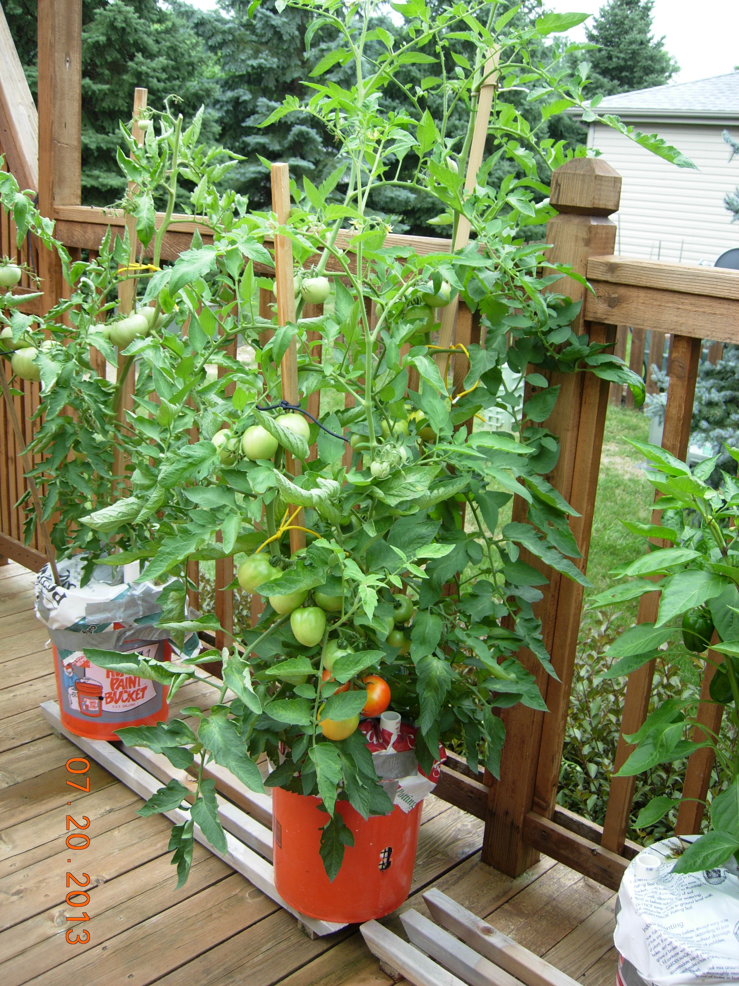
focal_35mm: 36
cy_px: 493
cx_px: 370
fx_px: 1025
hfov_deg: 39.7
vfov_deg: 51.4
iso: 50
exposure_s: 1/47.9
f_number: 2.7
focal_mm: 7.5
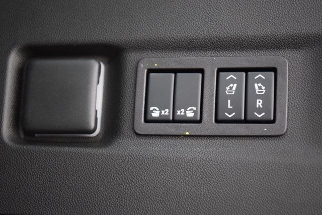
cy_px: 108
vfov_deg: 13.0
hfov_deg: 19.5
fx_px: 939
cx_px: 161
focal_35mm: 105
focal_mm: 70
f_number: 2.8
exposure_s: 1/6
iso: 1600
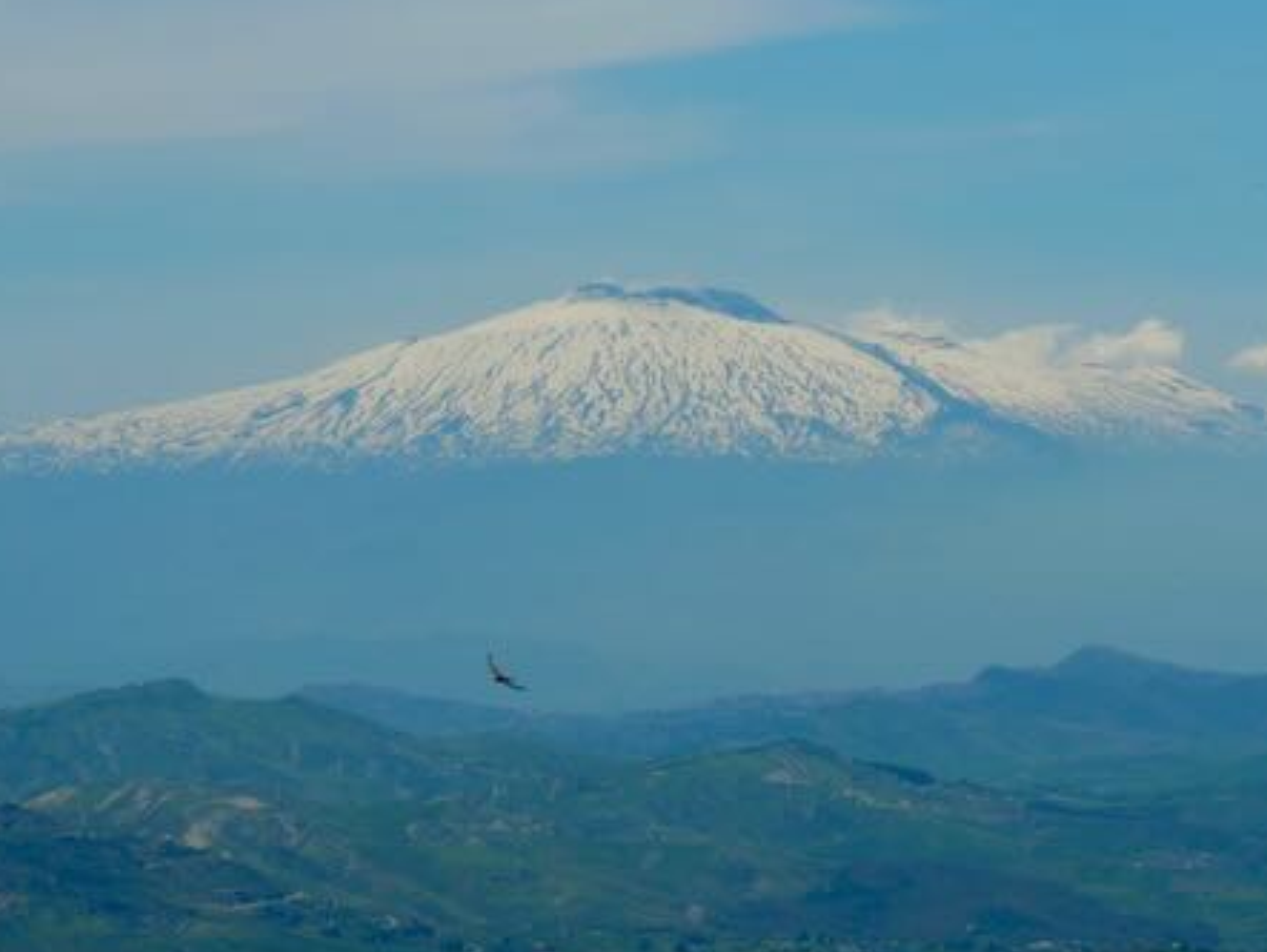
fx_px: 8828
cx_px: 669
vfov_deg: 6.2
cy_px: 480
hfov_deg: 8.2
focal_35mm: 241
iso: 125
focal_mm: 29.8
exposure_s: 1/1250
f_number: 5.4
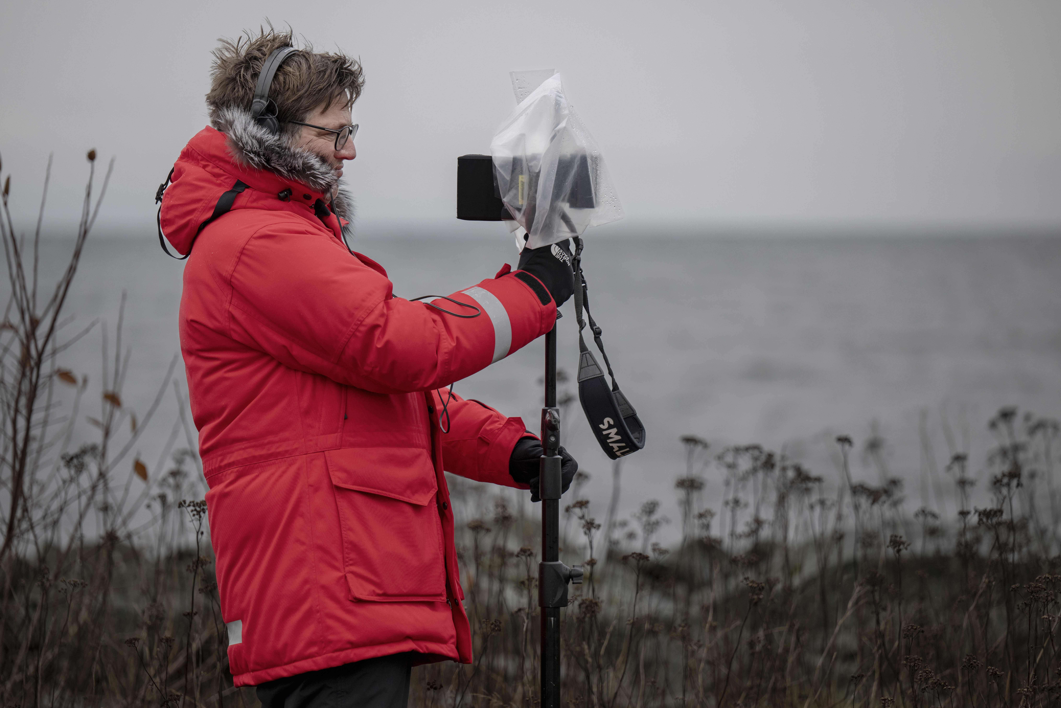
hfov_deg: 13.7
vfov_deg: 9.1
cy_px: 354
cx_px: 530
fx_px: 4421
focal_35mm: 150
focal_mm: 150
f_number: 2.8
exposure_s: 1/1000
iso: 720
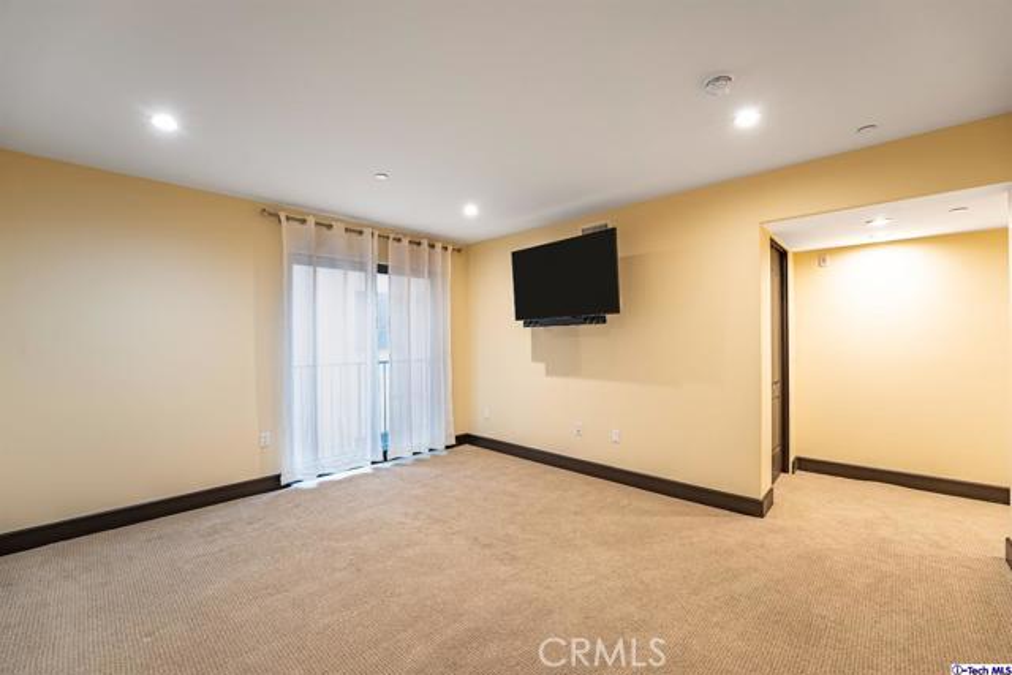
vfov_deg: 81.2
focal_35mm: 14
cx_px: 506
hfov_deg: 104.2
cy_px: 338
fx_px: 394
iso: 250
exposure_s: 1/80
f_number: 8
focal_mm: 14
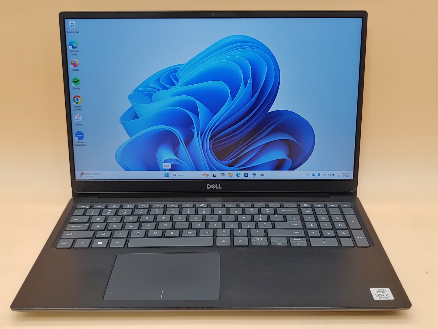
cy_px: 164
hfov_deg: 42.9
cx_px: 219
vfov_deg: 32.9
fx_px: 557
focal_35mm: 44
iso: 50
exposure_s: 1/67
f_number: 1.8
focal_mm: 4.36
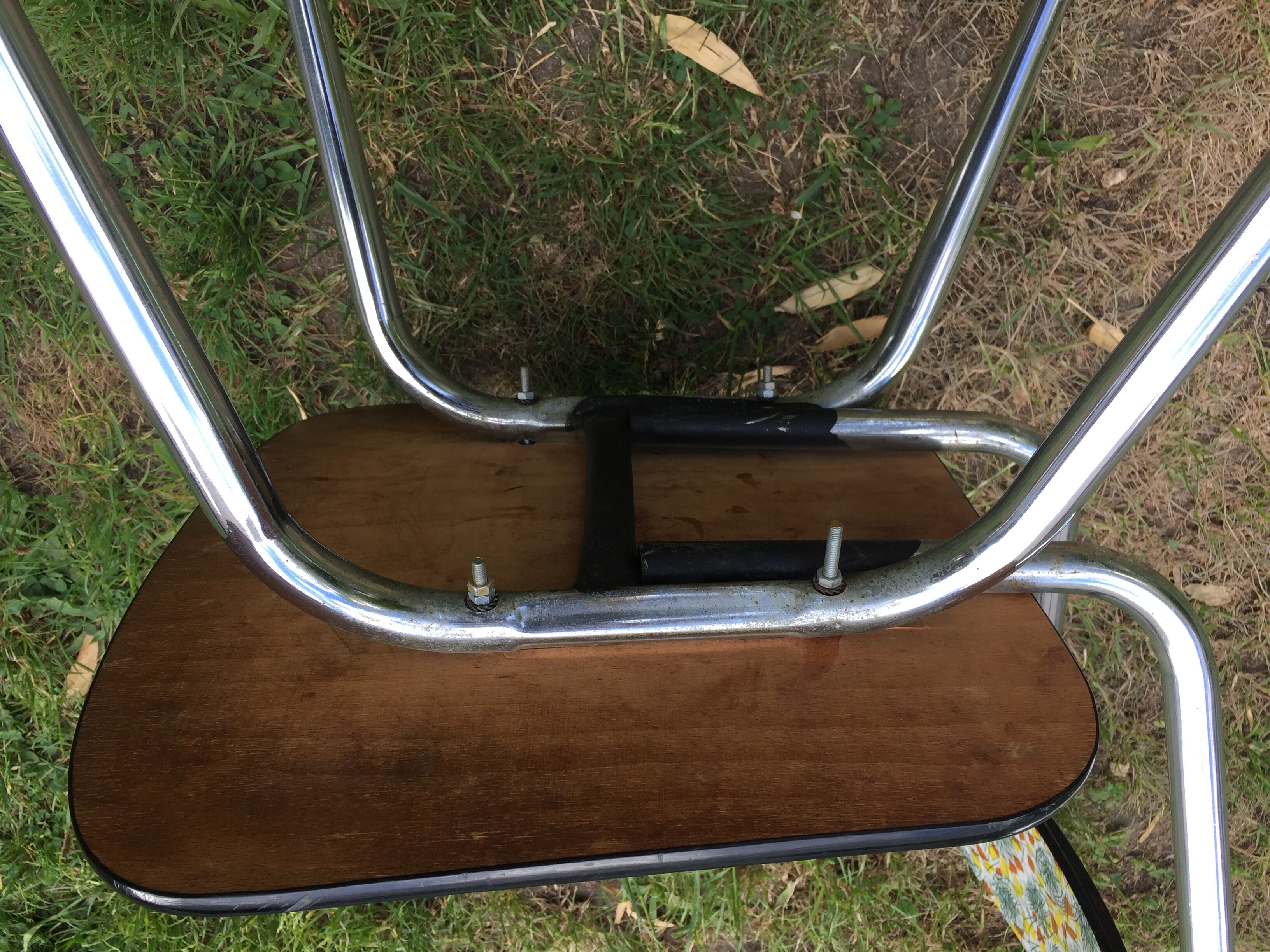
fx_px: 1064
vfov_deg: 48.2
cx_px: 635
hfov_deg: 61.7
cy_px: 476
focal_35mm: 29
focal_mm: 4.15
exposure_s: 1/195
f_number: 2.2
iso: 32
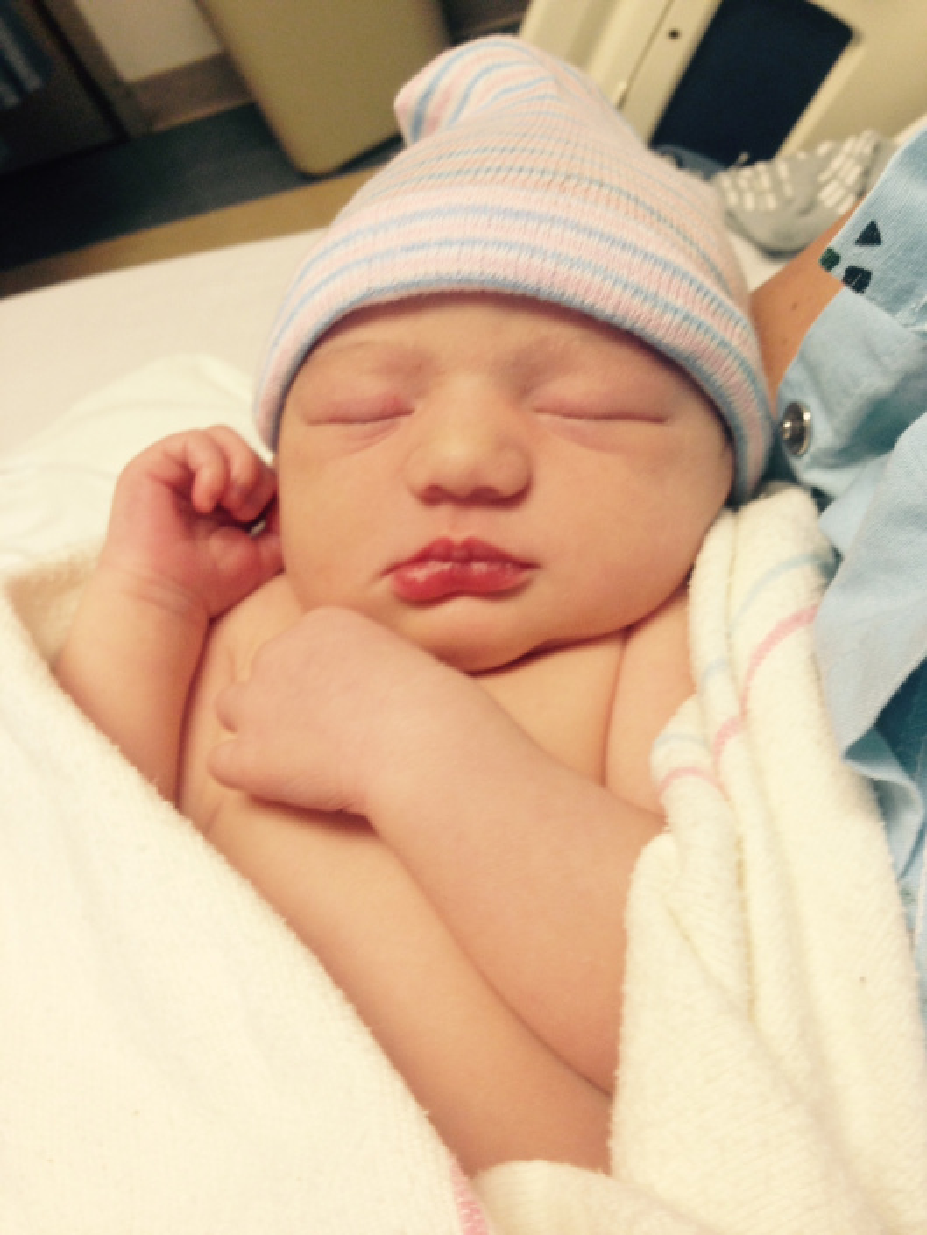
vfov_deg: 55.3
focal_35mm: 33
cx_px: 464
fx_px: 1178
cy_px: 618
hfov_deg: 43.0
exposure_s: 1/20
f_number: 2.4
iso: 100
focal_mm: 4.12
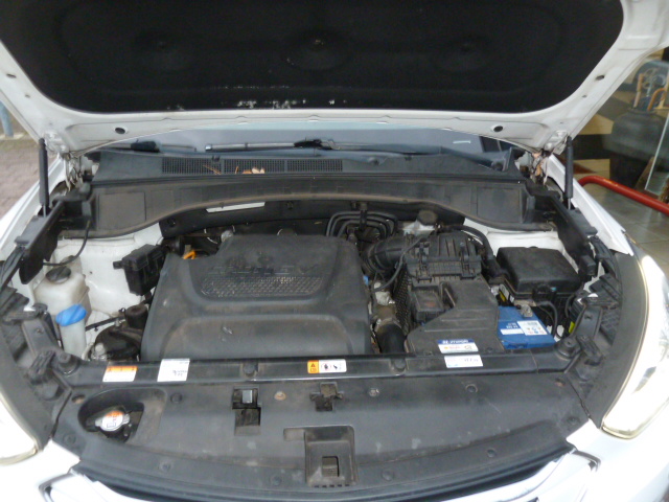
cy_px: 251
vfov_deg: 54.9
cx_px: 334
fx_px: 483
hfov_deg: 69.4
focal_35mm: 25
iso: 400
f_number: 3.3
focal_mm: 4.1
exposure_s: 1/30
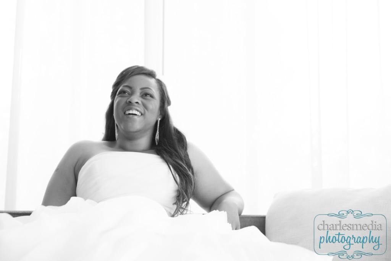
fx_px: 923
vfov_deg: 16.1
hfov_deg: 23.9
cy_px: 130
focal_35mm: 85
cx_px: 196
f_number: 4
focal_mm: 85
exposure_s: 1/160
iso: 640
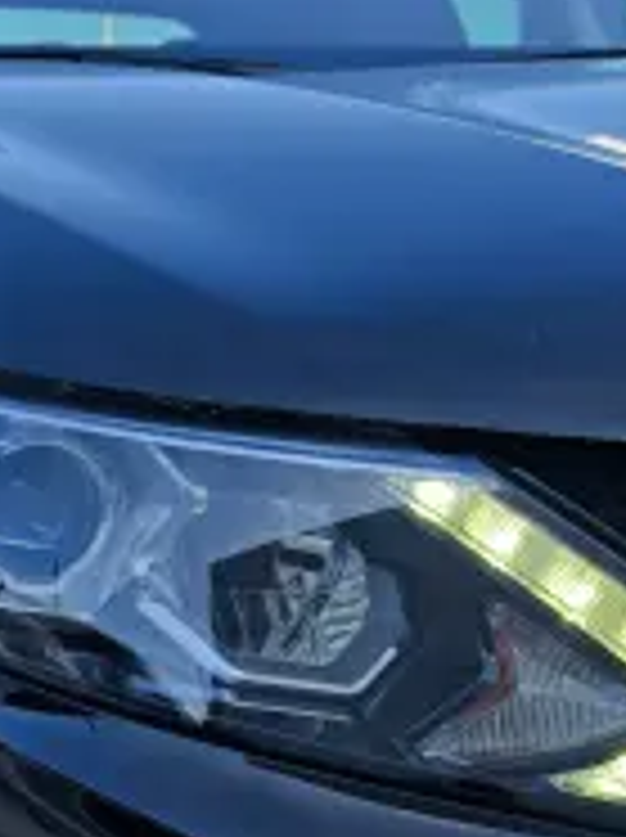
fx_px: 2248
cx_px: 297
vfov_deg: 21.0
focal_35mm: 93
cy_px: 590
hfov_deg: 15.9
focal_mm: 6.83
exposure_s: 1/1700
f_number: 2
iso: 50
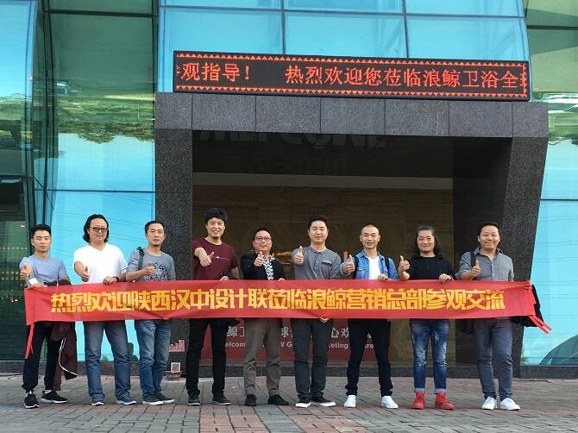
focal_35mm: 29
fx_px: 484
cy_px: 216
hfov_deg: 61.7
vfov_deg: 48.2
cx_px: 289
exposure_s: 1/124
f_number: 2.2
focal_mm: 4.15
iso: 25
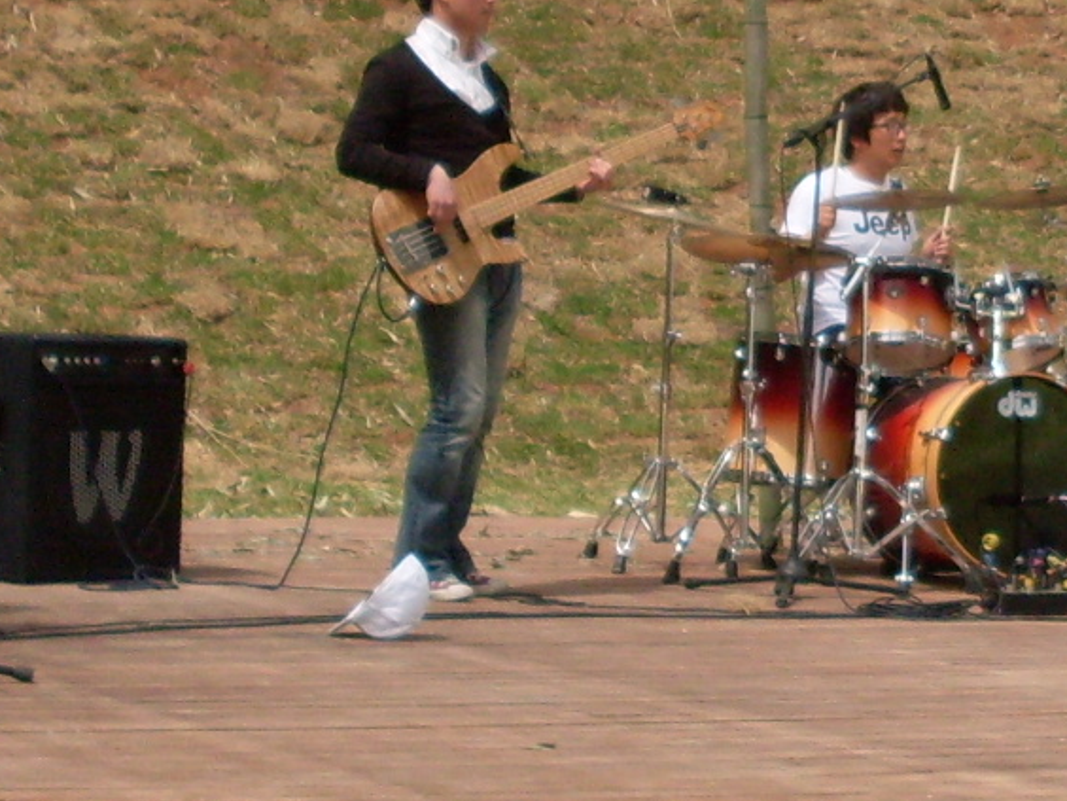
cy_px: 223
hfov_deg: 13.9
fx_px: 4254
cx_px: 1305
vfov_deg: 10.7
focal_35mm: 138
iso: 80
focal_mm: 6.3
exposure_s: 1/125
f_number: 2.8
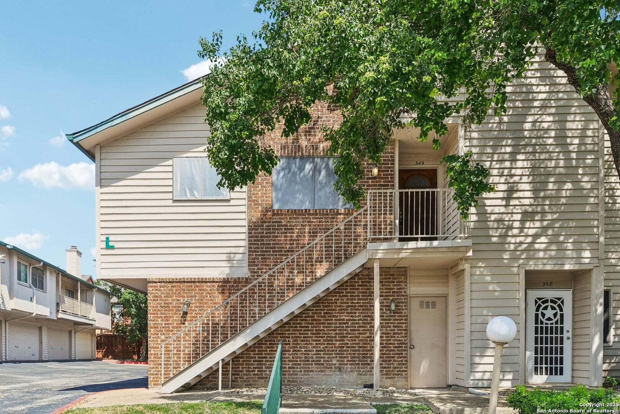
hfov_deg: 63.6
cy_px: 207
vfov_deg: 45.0
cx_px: 310
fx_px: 500
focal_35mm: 29
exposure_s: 1/250
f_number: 8
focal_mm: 29
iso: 400
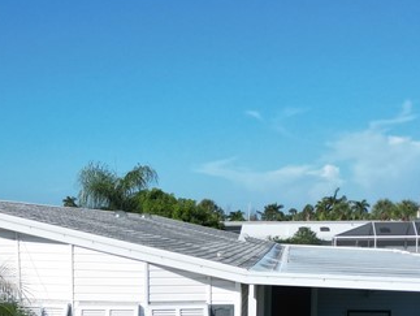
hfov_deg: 25.5
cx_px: 152
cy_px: 358
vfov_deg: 18.6
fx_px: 923
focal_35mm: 76
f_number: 1.7
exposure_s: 1/4000
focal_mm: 6.72
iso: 130
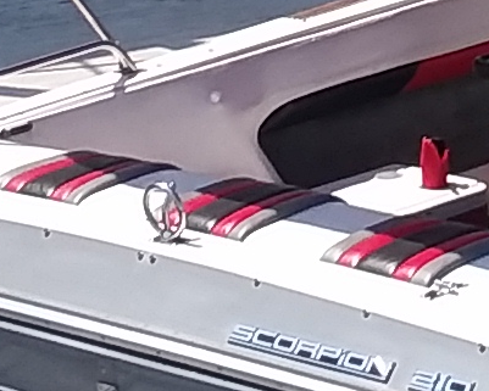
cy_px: -294
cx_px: 752
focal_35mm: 182
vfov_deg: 8.2
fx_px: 2635
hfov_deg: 10.2
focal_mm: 2.47
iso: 40
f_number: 1.9
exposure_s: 1/1533
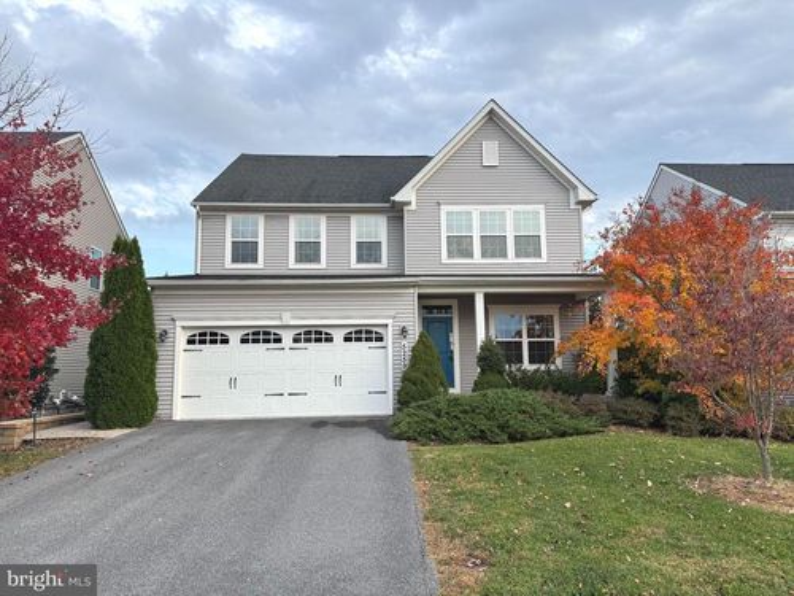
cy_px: 298
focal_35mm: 24
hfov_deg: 71.6
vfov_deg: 56.8
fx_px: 550
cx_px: 397
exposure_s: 1/1131
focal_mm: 6.76
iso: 80
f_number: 1.78
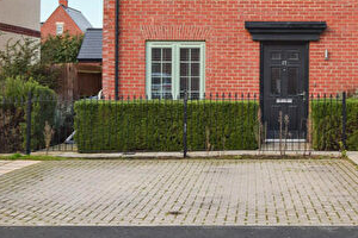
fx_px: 696
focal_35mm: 70
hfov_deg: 28.7
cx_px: 232
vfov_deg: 19.3
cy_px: 60
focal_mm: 20
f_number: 8
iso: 100
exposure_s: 1/15
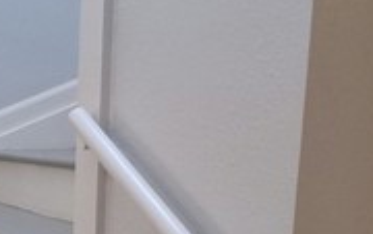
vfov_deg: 19.9
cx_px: 2
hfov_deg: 29.8
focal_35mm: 64
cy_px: 217
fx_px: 651
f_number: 2.2
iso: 125
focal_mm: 1.4
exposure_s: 1/60
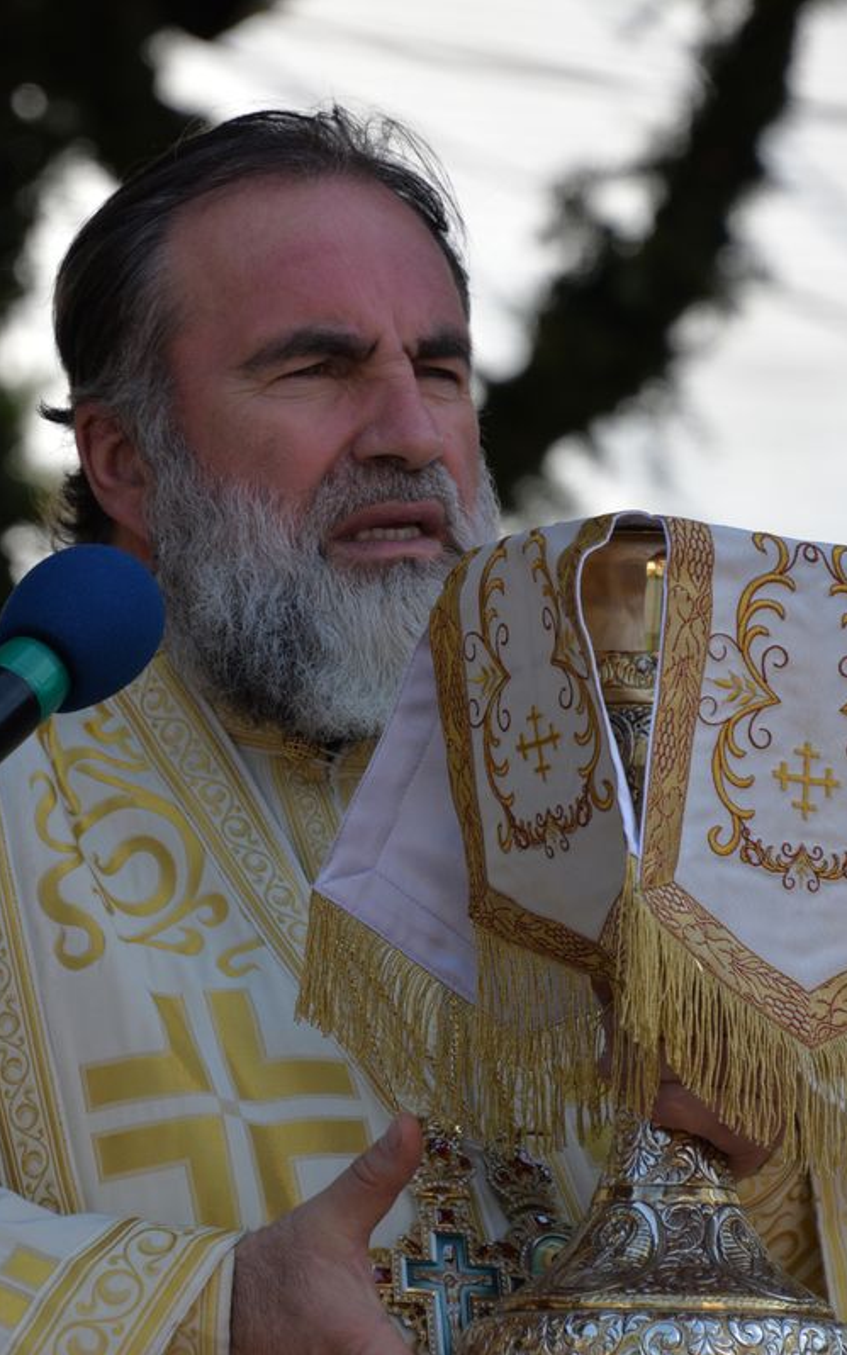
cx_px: 117
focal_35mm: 460
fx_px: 16983
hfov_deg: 2.9
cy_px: 678
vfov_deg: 4.6
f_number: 8
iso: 640
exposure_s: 1/1000
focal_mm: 300
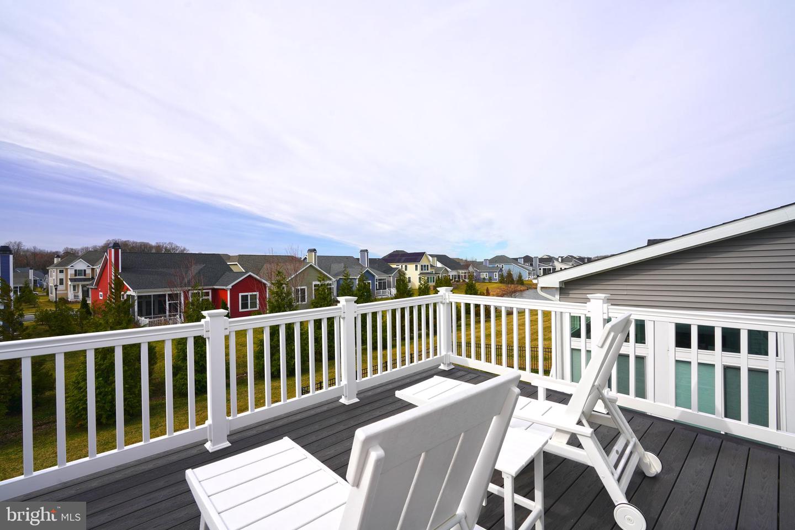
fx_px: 353
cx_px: 398
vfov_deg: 73.7
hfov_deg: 96.7
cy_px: 265
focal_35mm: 16
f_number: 10
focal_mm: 16
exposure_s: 1/200
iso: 100
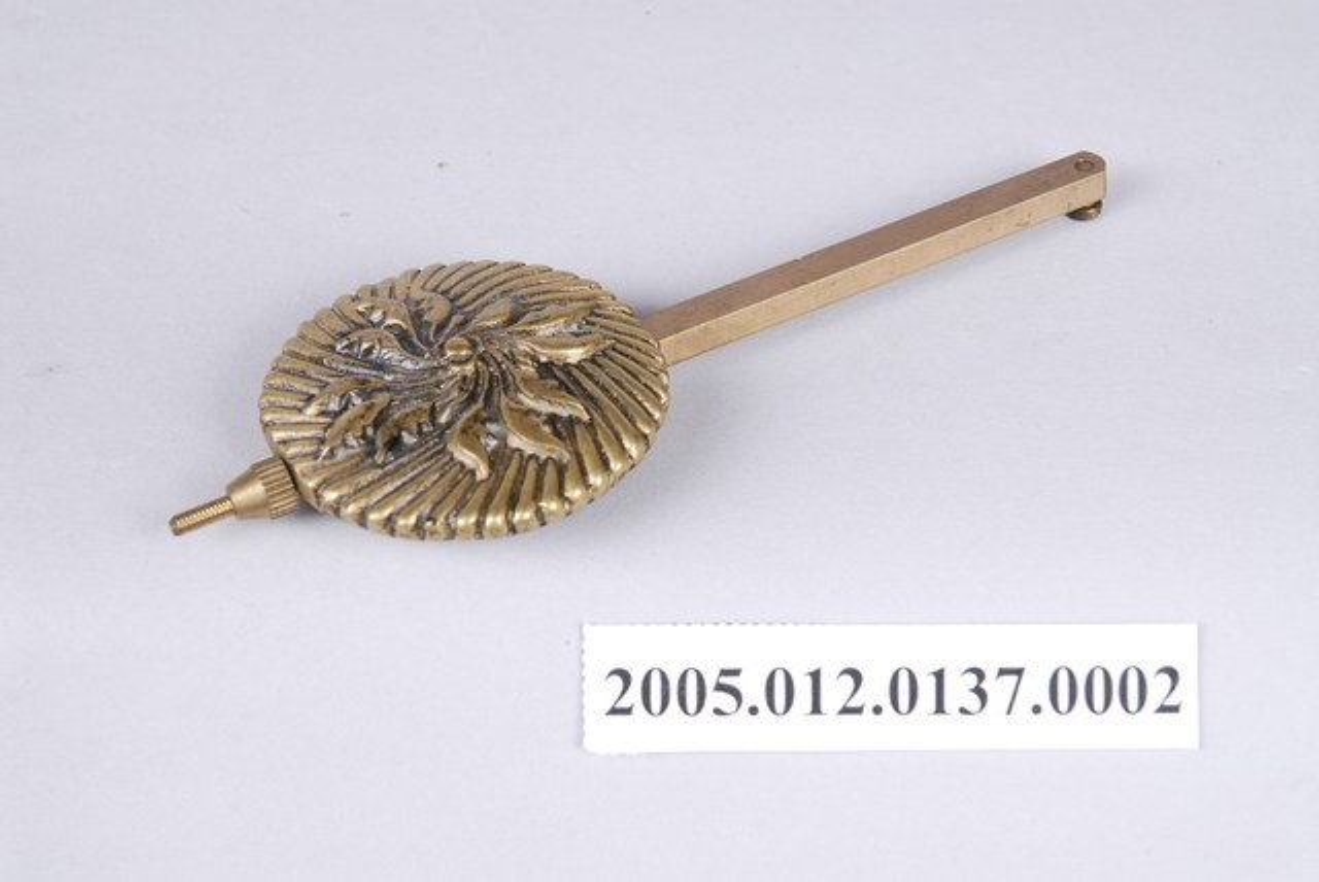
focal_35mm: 105
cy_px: 441
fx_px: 3850
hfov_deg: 19.4
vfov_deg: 13.1
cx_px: 660
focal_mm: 70
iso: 100
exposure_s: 1/100
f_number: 11
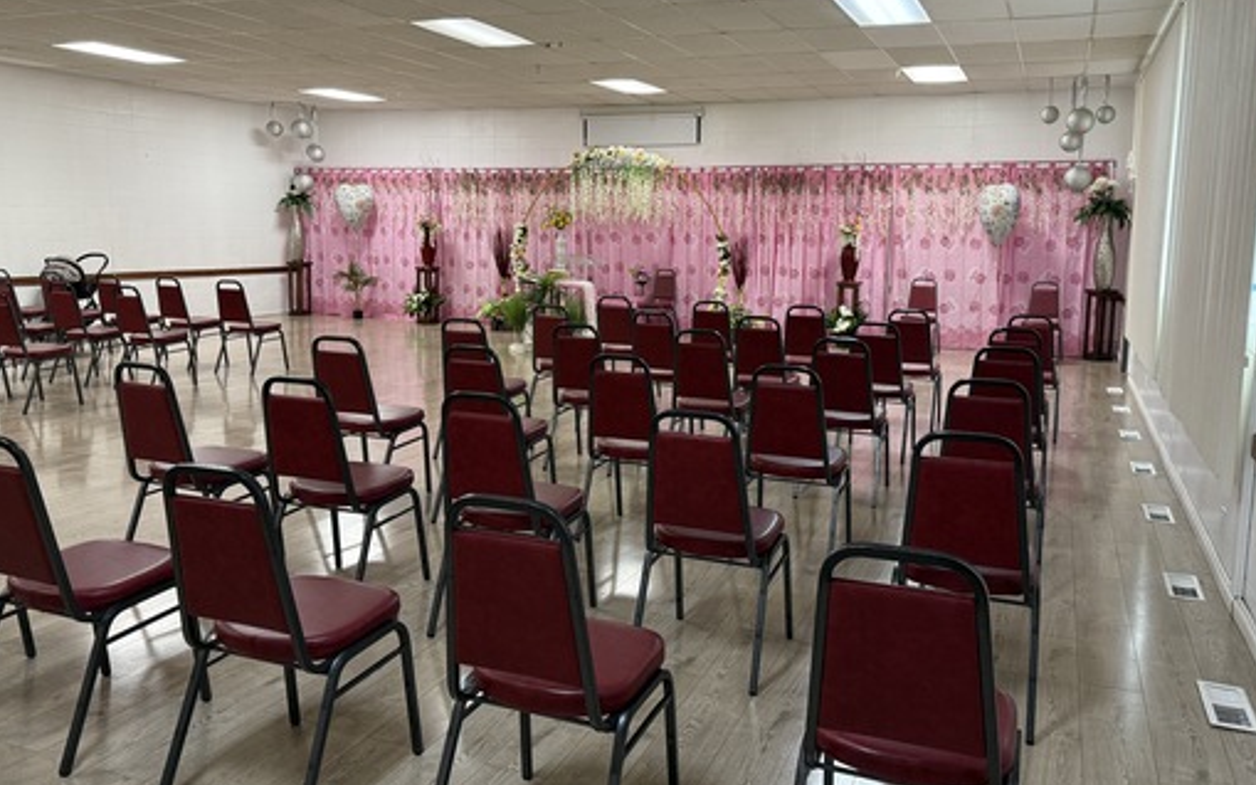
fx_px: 1027
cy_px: 365
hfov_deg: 62.9
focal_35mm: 30
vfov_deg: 41.8
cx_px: 649
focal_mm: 6.76
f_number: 1.78
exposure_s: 1/60
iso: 200
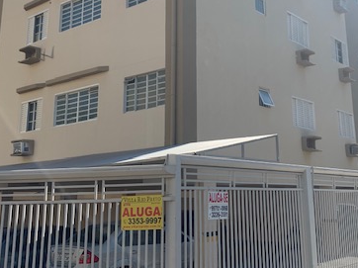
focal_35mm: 46
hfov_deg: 41.1
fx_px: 475
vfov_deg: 31.1
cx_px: 212
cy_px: 78
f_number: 1.8
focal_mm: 4.25
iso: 25
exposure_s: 1/1880
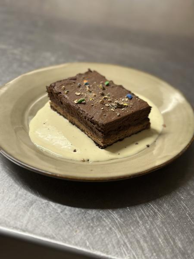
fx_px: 359
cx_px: 97
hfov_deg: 30.3
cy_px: 130
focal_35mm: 48
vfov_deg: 39.7
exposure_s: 1/50
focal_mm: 6.86
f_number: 1.78
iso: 125
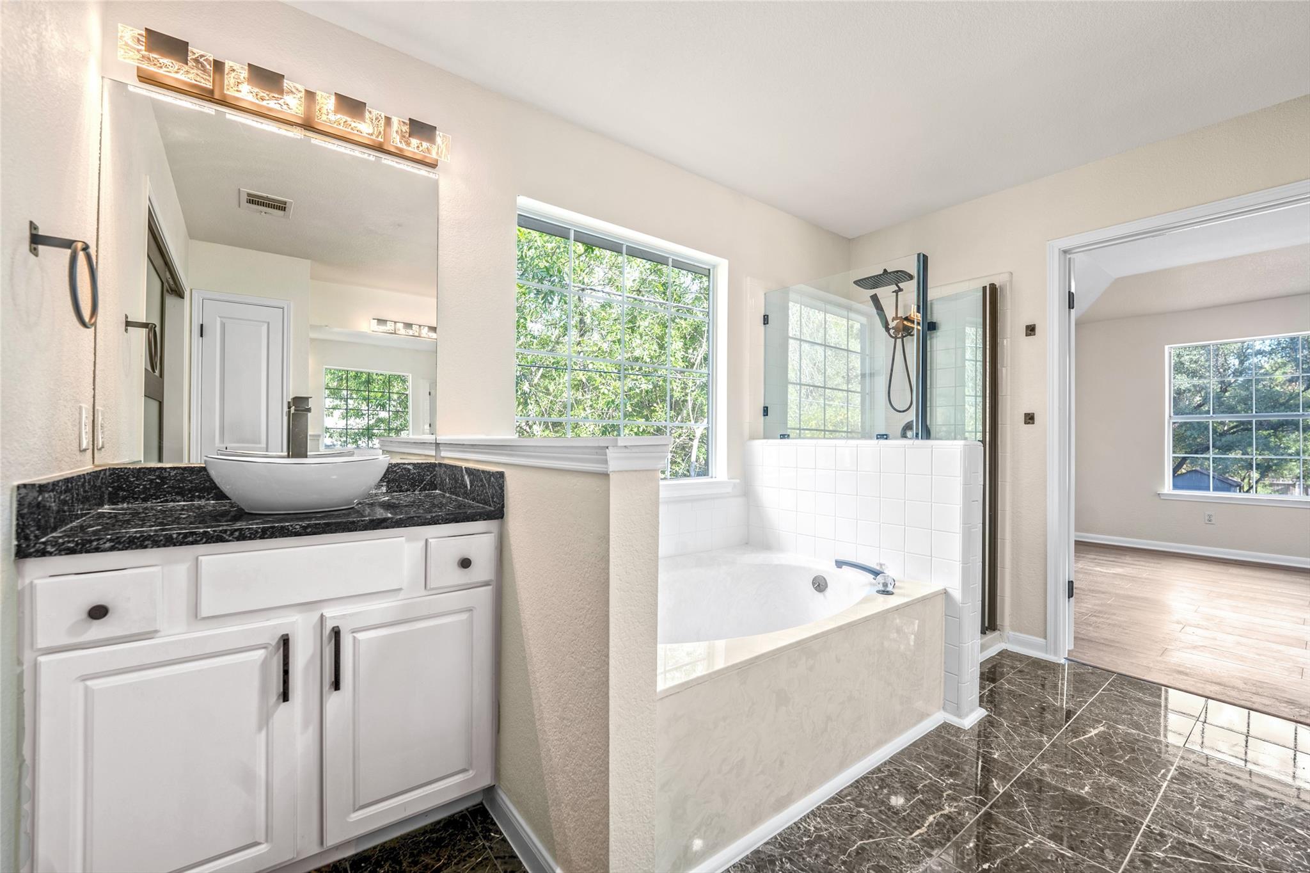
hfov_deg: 104.3
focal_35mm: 14
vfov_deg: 81.2
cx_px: 655
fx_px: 509
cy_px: 436
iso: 100
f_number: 4
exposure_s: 1/40
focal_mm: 14
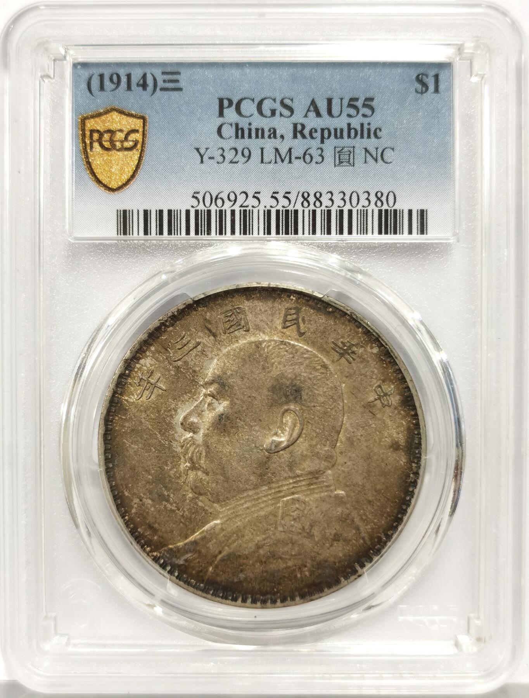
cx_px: 264
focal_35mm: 54
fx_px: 1093
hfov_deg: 27.2
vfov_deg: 35.4
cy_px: 349
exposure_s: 1/100
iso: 160
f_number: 16
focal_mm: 5.56
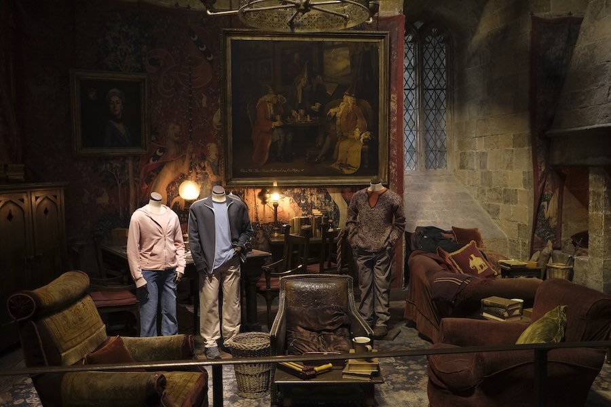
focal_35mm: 35
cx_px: 306
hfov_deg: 54.4
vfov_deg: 37.9
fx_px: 594
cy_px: 204
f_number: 2
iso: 1600
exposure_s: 1/60
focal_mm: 23
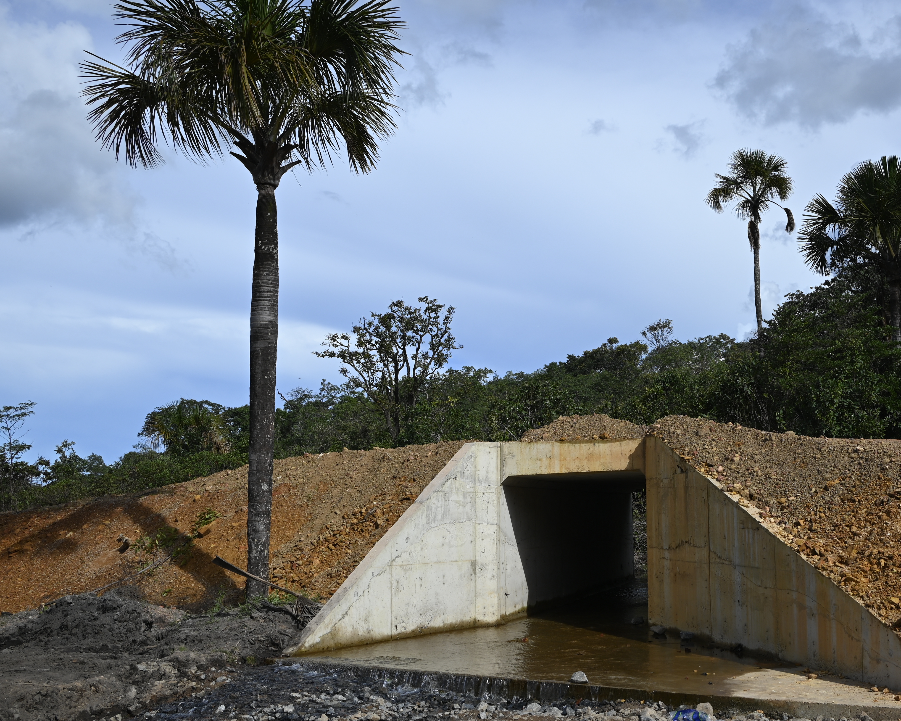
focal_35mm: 46
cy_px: 365
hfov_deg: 39.9
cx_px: 586
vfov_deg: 32.7
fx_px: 1227
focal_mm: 32
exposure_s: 1/500
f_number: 8
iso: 100
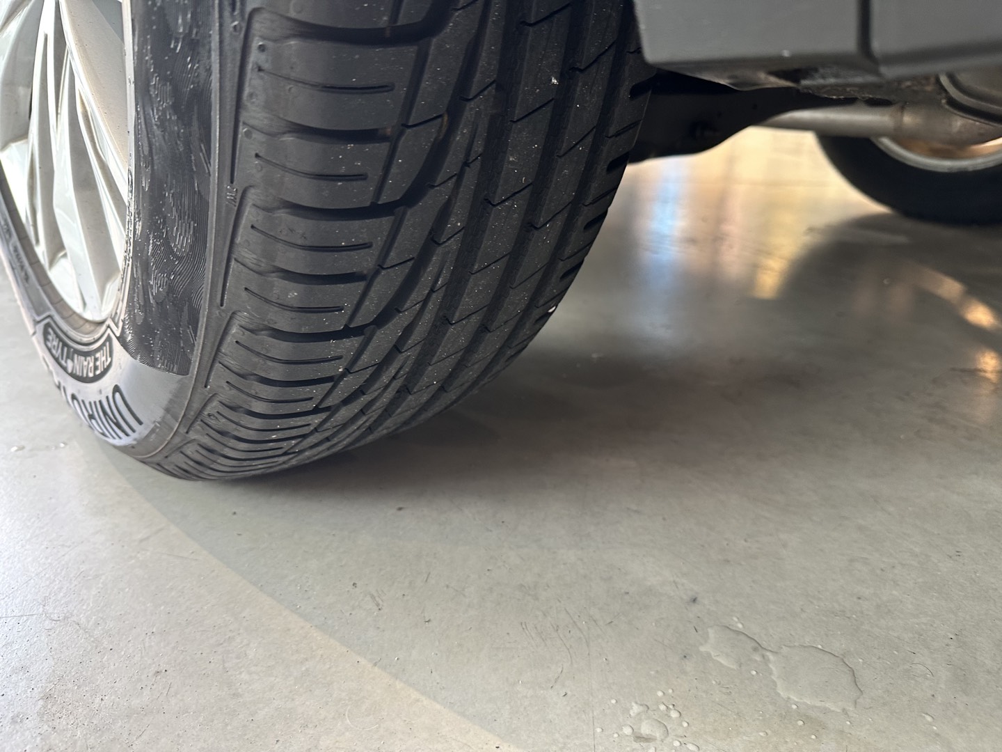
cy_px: 376
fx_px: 695
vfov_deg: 56.8
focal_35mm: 24
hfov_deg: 71.6
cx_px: 501
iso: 160
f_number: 1.78
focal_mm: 6.86
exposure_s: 1/50
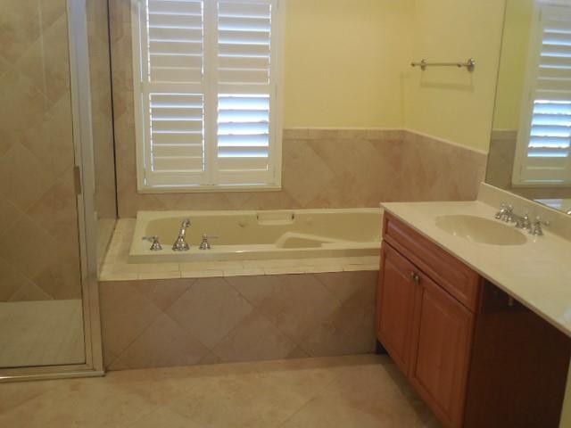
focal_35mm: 35
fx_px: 577
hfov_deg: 52.6
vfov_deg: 40.7
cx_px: 286
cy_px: 214
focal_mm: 6.3
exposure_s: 1/30
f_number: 3.7
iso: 320
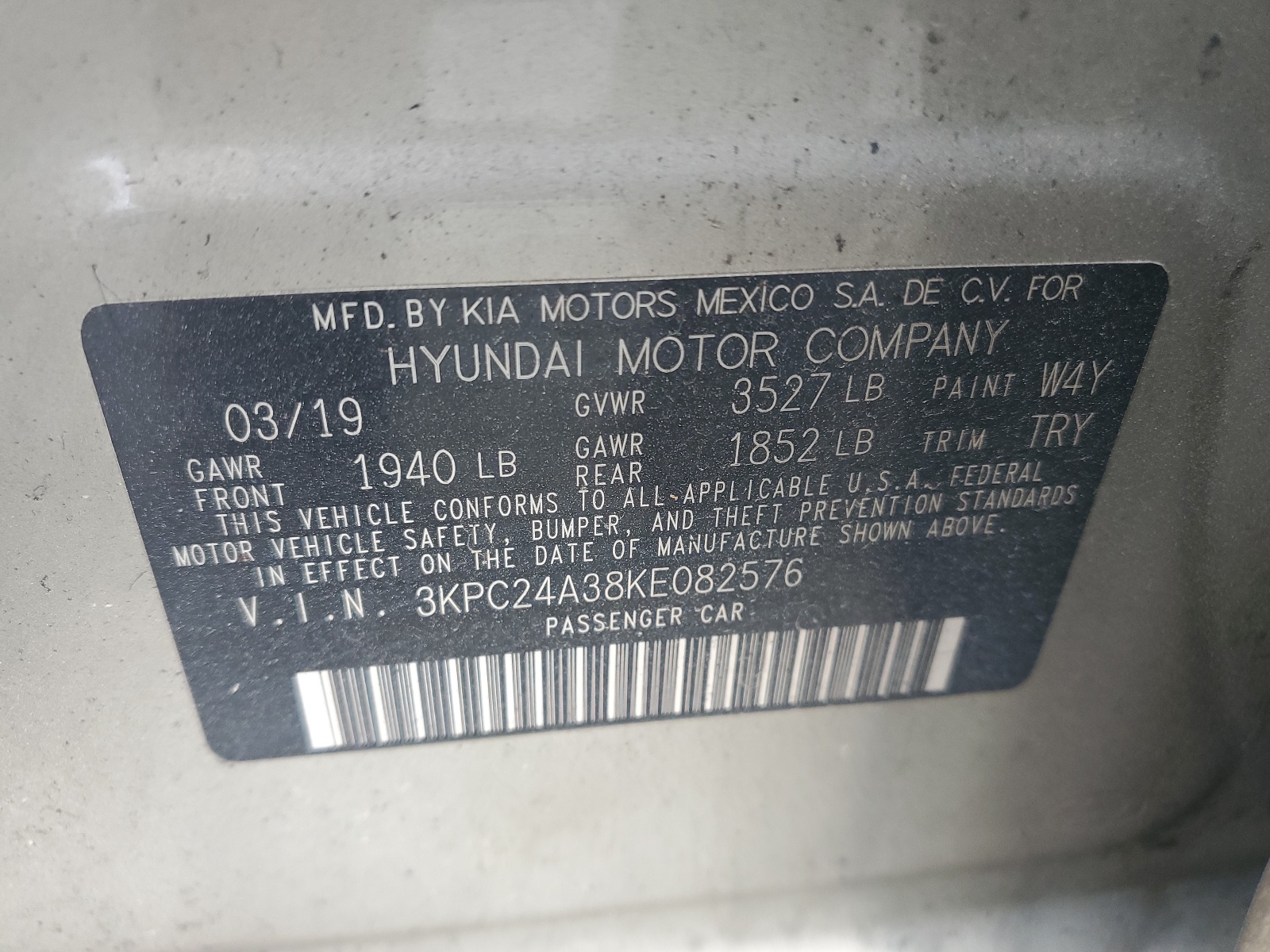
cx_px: 635
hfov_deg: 67.3
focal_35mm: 26
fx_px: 954
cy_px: 476
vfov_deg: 53.1
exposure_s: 1/120
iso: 71
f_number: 1.5
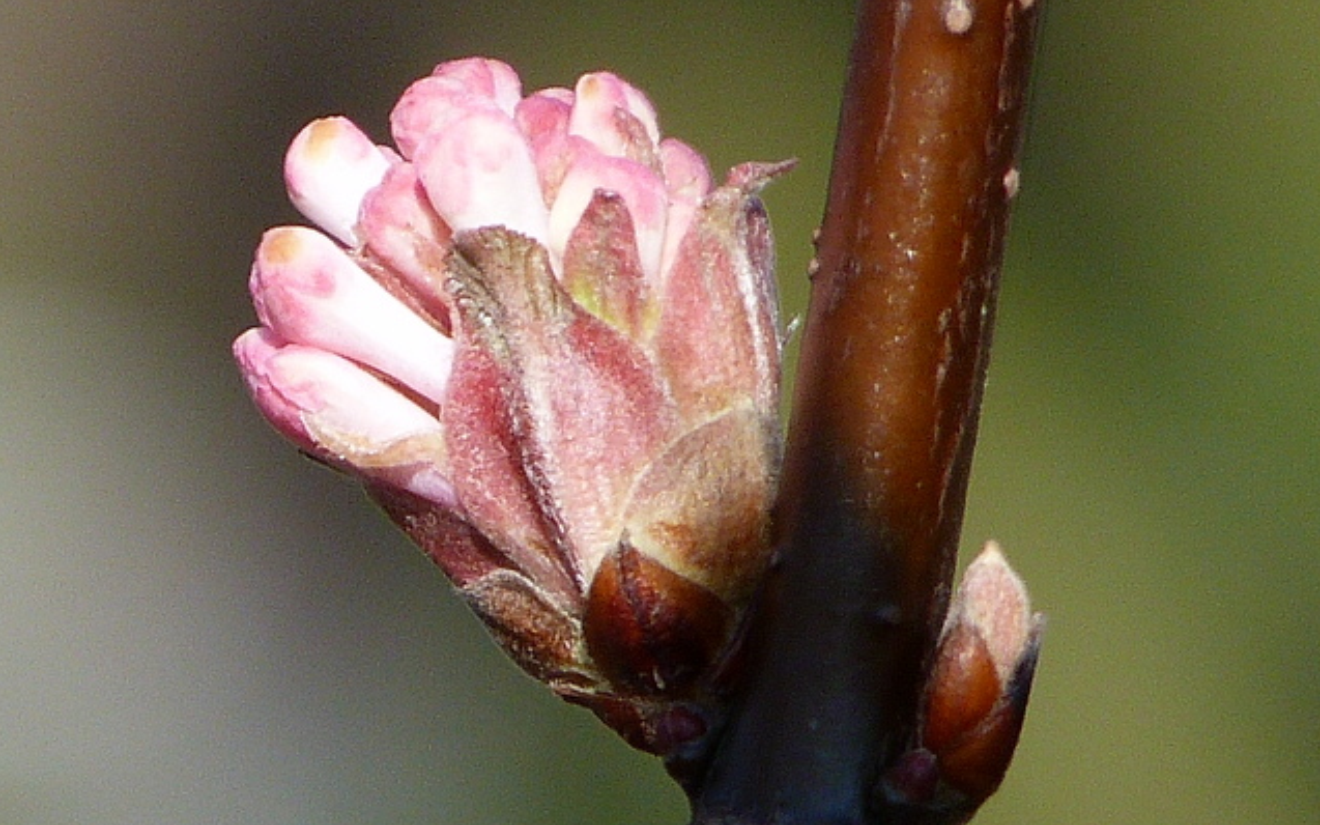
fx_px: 30611
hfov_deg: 2.5
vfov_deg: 1.5
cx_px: 659
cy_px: 476
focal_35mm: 851
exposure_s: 1/320
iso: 80
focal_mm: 108
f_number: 5.6
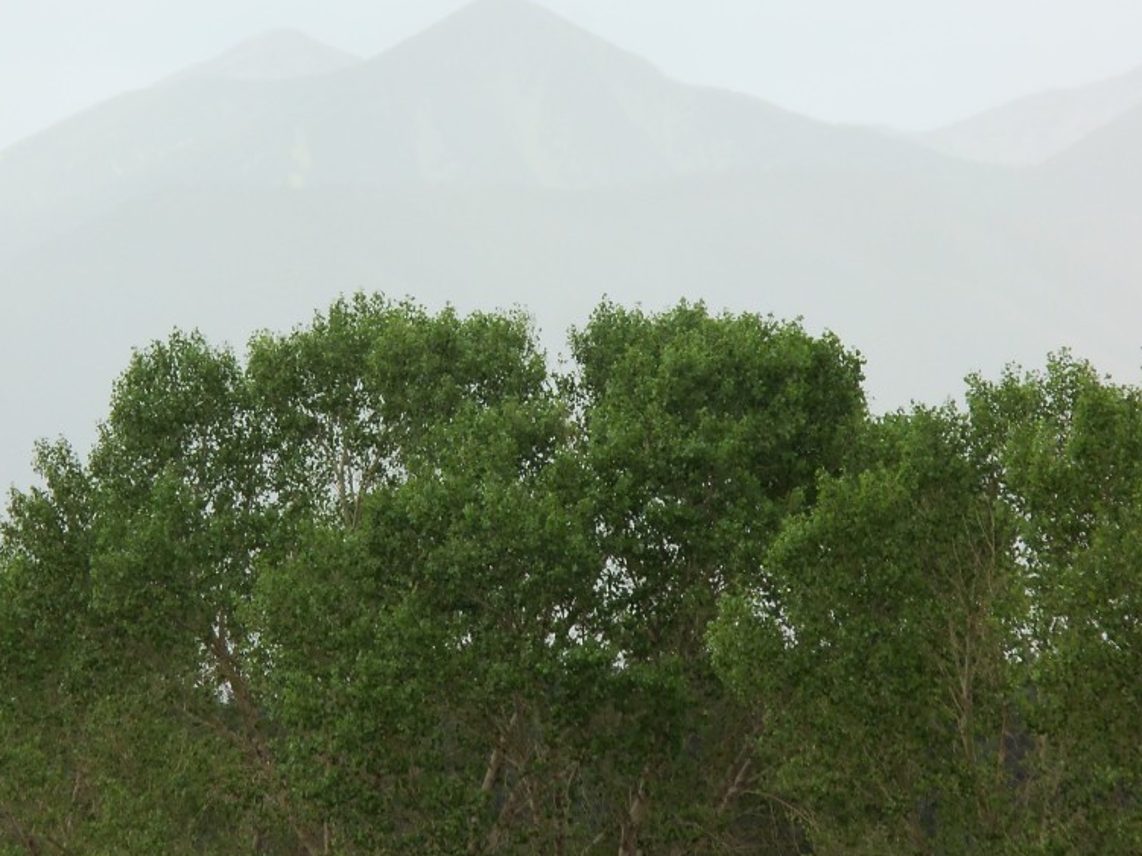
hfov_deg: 6.6
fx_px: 9896
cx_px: 544
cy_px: 362
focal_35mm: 300
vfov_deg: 5.0
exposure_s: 1/60
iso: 100
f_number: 5.7
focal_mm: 39.4
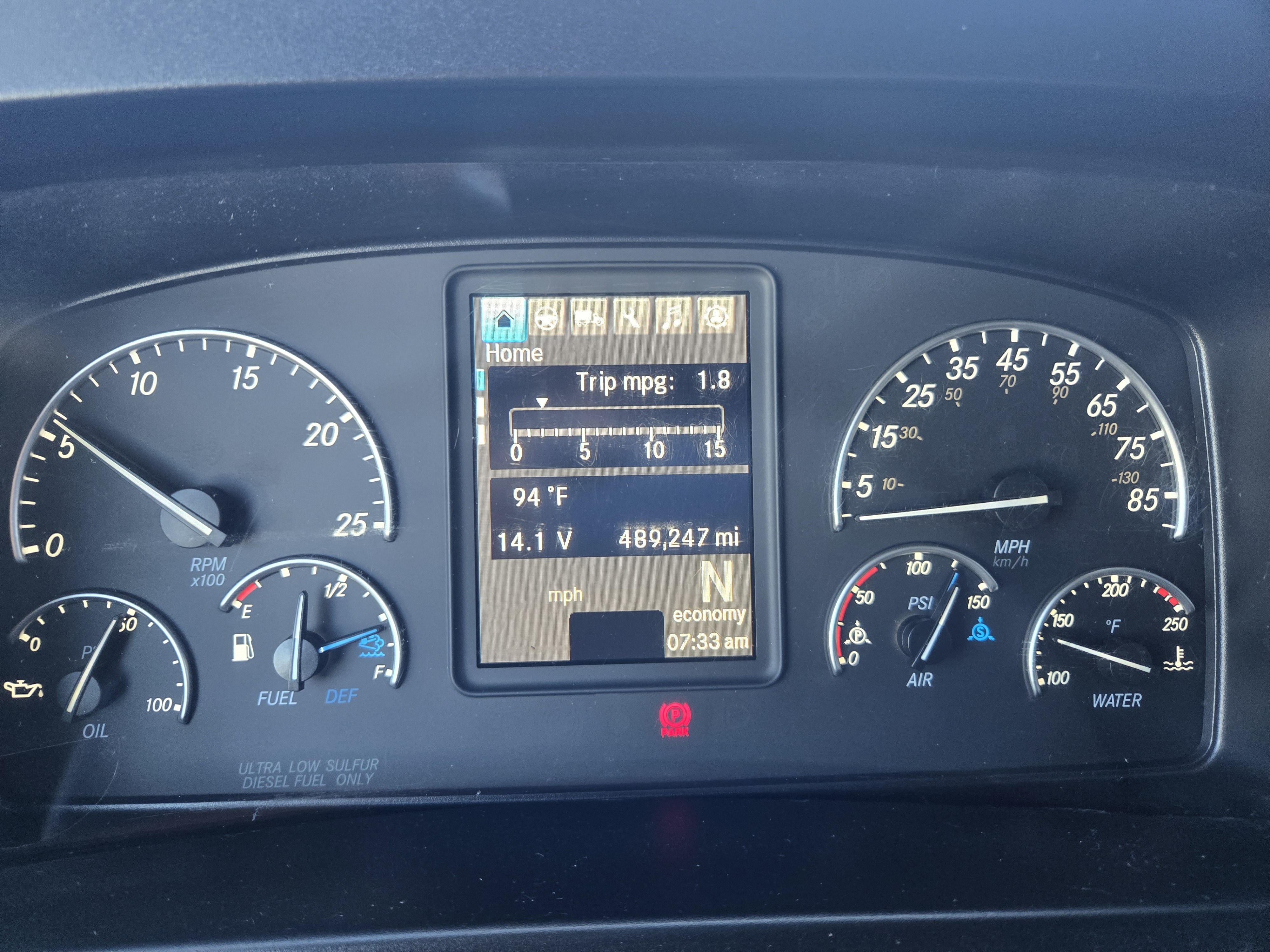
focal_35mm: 23
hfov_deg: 73.9
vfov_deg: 58.9
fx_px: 844
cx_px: 635
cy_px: 476
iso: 320
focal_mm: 5.4
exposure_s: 1/120
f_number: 1.8
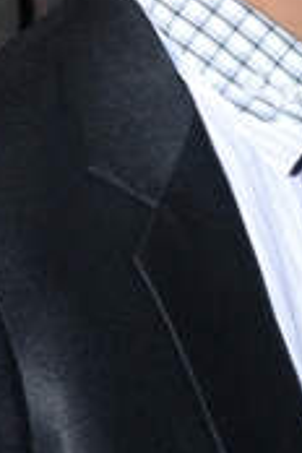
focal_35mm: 265
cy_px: 104
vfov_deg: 7.8
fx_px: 3334
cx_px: 249
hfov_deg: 5.2
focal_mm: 48
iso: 200
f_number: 6.3
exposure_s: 1/60
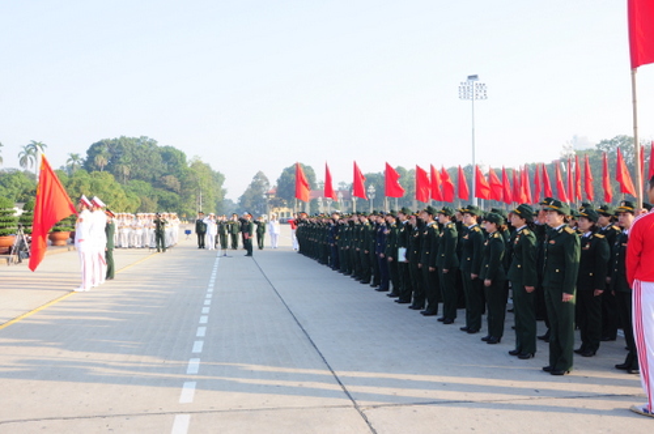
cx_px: 327
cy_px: 217
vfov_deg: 39.9
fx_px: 599
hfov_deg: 57.3
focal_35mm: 33
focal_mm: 22
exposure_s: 1/125
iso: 500
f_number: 11
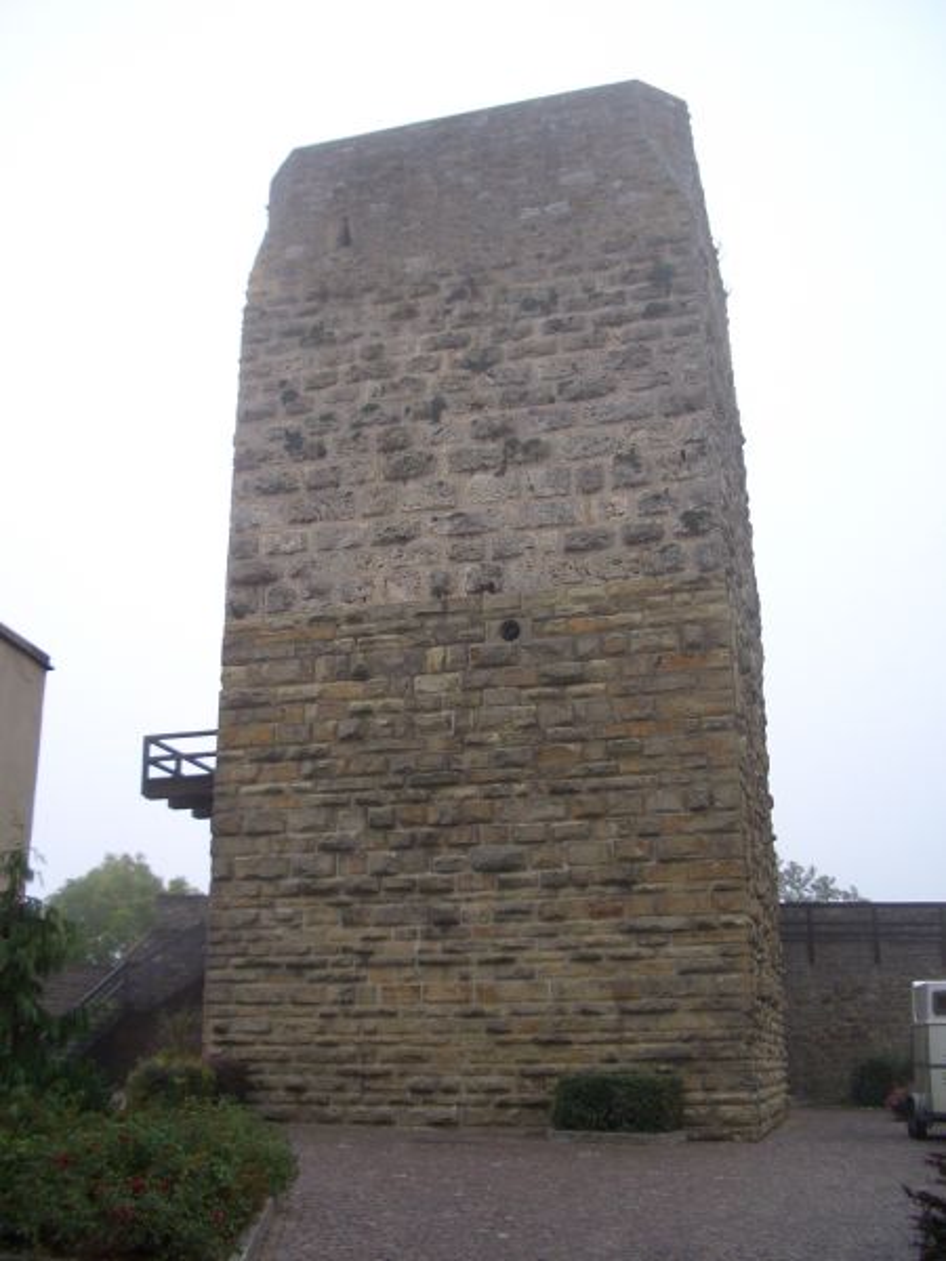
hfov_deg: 40.7
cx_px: 473
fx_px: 1275
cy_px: 630
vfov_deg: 52.6
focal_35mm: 35
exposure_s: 1/125
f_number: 2.6
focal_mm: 5.8
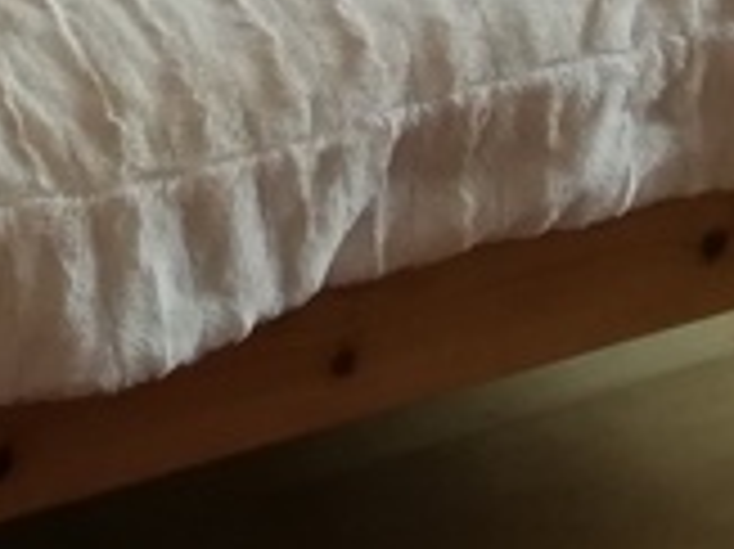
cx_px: 126
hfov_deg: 11.6
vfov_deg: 7.6
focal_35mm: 170
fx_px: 3602
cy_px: -1089
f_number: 1.8
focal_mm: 3.95
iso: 160
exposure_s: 1/33.3
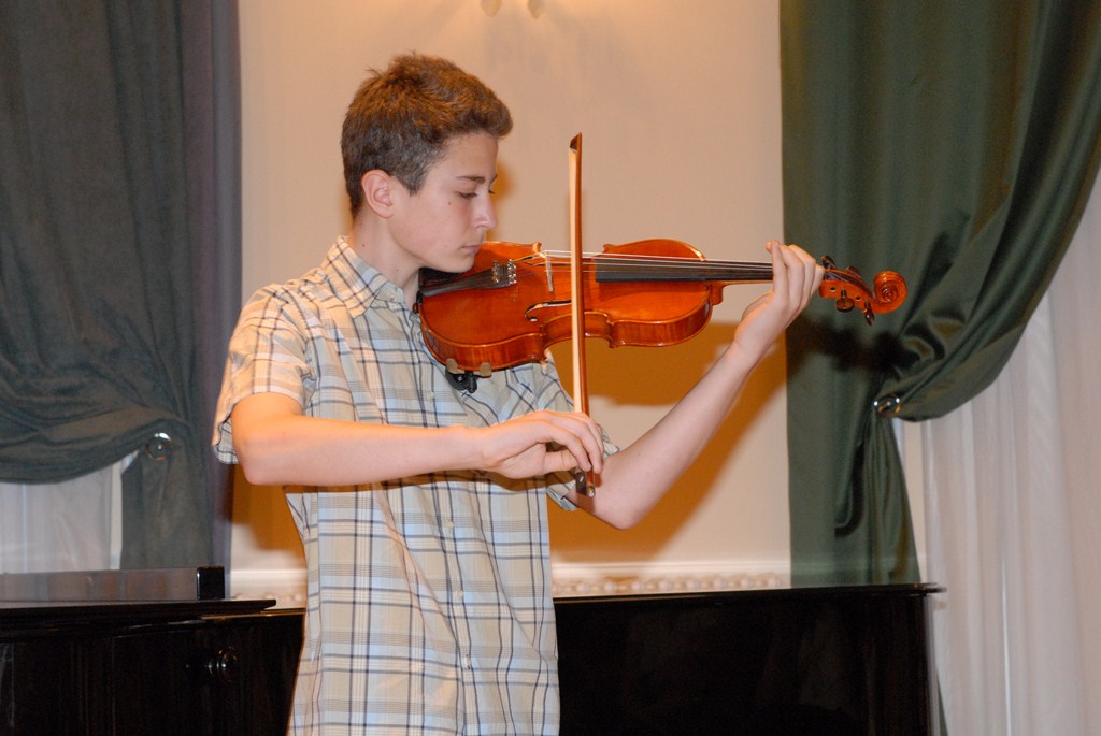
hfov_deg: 19.4
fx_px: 3214
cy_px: 368
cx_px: 550
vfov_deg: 13.1
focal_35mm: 105
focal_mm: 70
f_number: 7.1
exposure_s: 1/60
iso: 1000
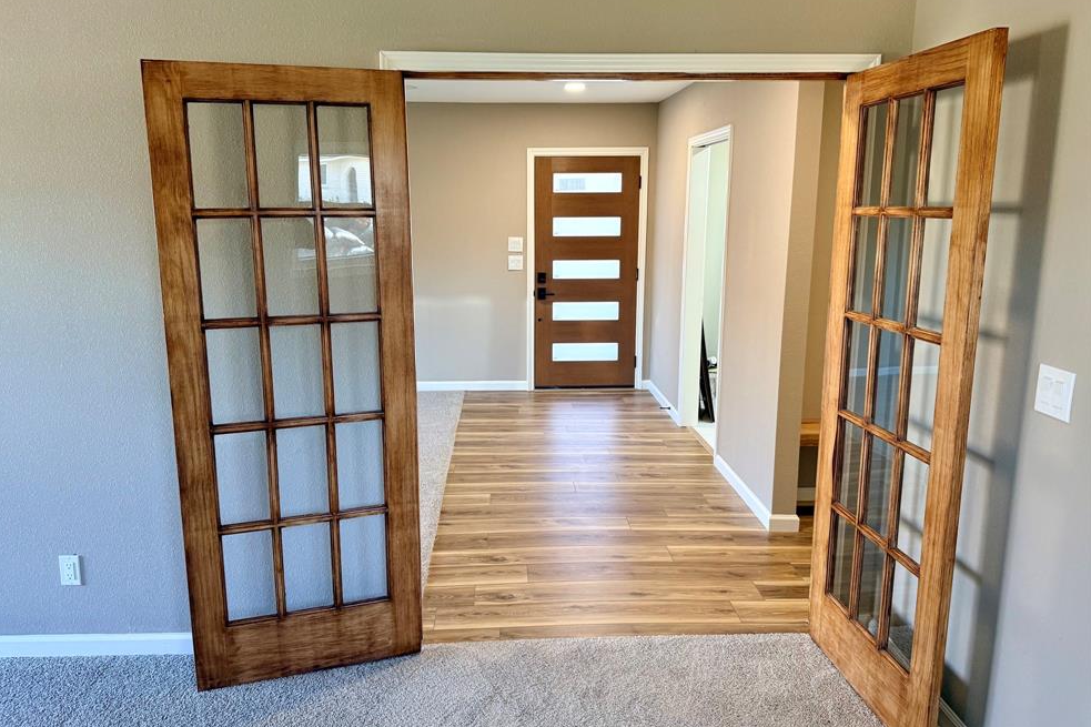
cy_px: 357
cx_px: 526
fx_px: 788
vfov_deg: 49.5
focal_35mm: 26
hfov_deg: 69.4
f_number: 1.78
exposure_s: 1/84
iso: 200
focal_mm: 6.76
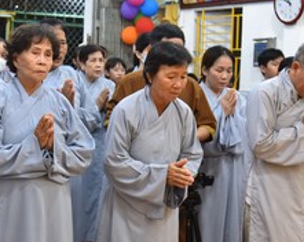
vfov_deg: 18.4
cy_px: 106
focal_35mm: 83
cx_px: 124
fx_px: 745
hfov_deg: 23.0
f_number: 4
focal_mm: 30
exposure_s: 1/60
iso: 720
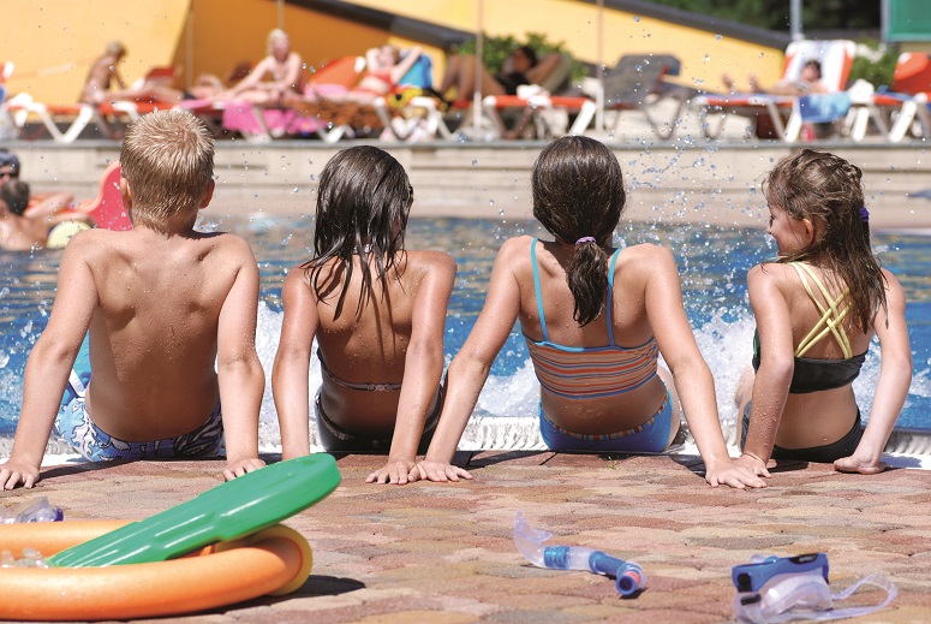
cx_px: 466
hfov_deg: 15.2
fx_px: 3496
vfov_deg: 10.2
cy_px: 312
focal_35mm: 135
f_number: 5.6
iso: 100
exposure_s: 1/500
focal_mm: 90
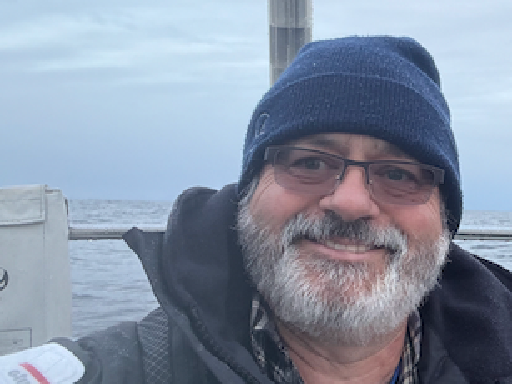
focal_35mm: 48
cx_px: 397
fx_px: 710
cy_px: 194
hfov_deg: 38.4
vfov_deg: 30.2
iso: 64
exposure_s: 1/121
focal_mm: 2.69
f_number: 1.9
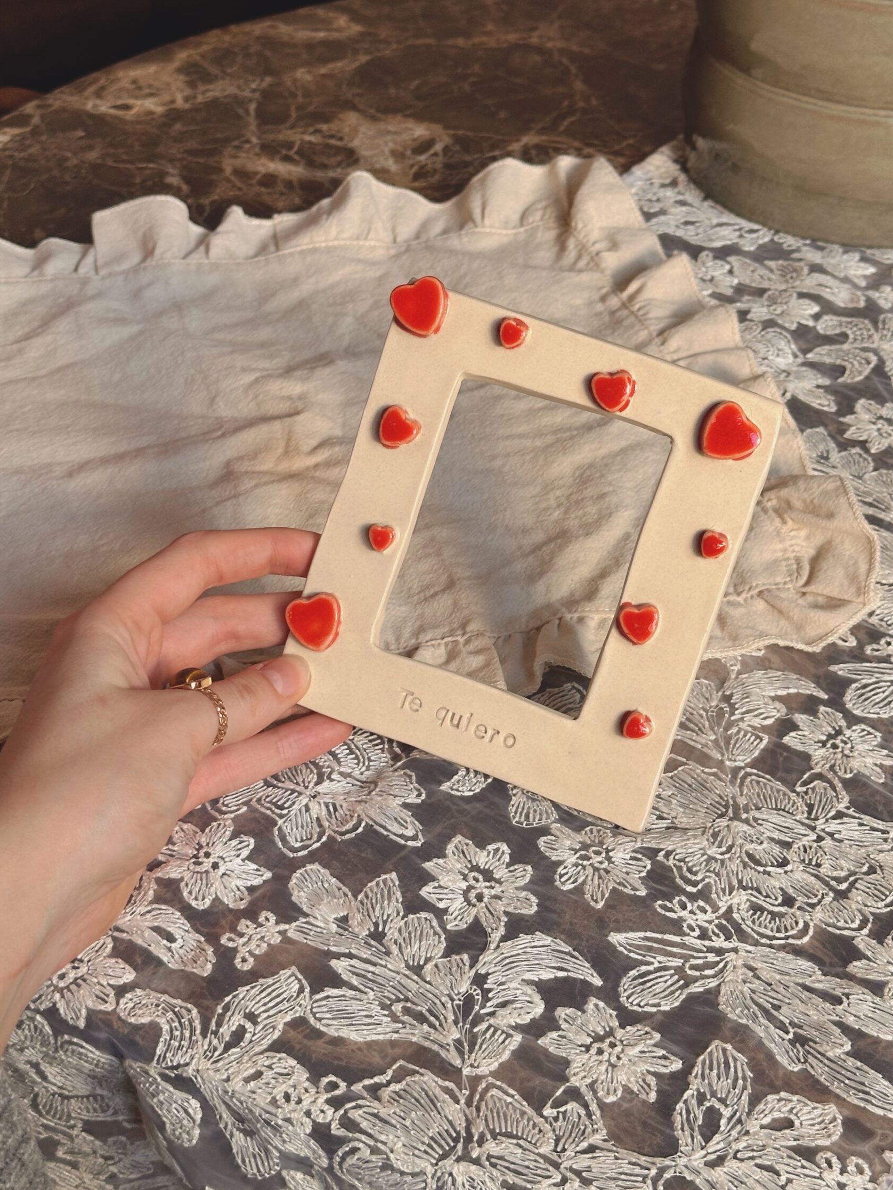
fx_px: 1891
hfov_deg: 26.5
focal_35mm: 55
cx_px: 502
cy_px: 529
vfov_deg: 34.9
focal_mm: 6.86
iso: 100
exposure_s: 1/59
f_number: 1.78
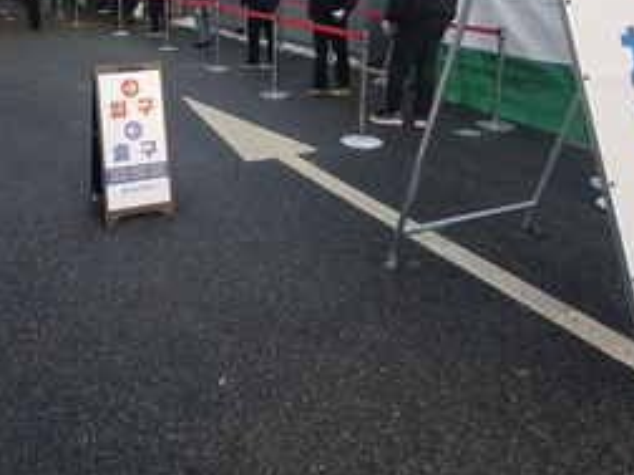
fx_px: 568
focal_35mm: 31
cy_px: 43
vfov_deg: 41.6
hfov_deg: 57.0
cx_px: 209
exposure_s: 1/253
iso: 50
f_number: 2.2
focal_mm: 1.8
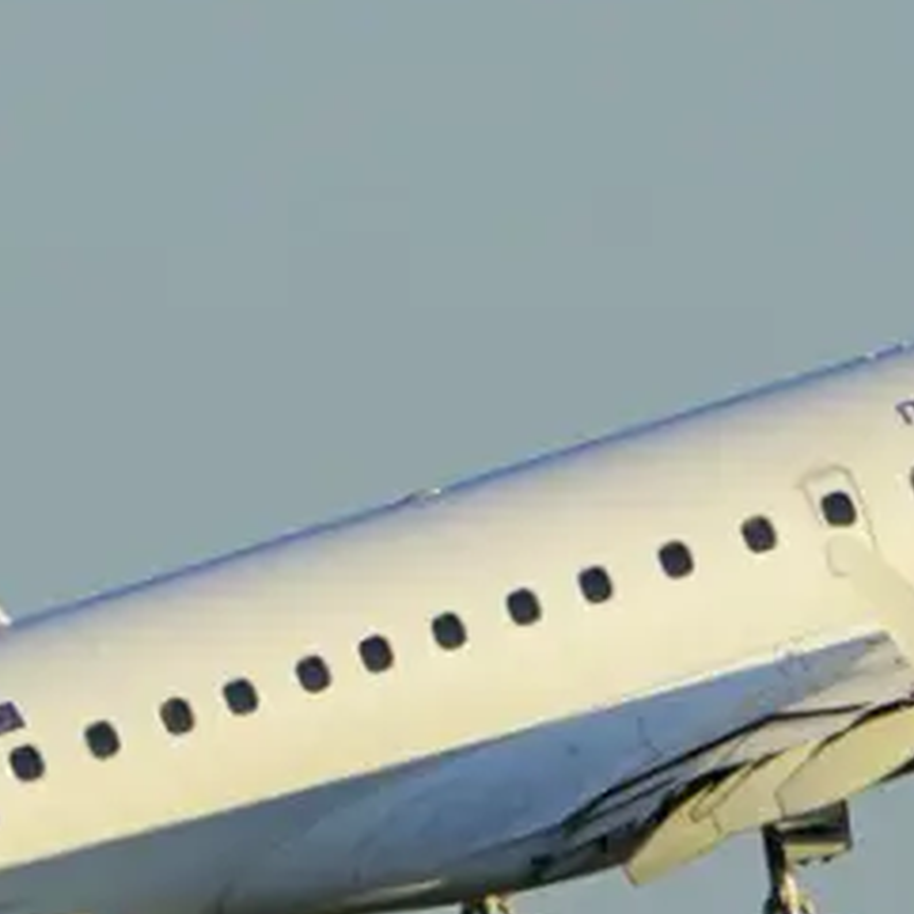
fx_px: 43226
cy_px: 817
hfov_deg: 1.2
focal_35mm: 1447
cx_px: 410
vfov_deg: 1.2
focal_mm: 400
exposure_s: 1/500
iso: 125
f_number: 8
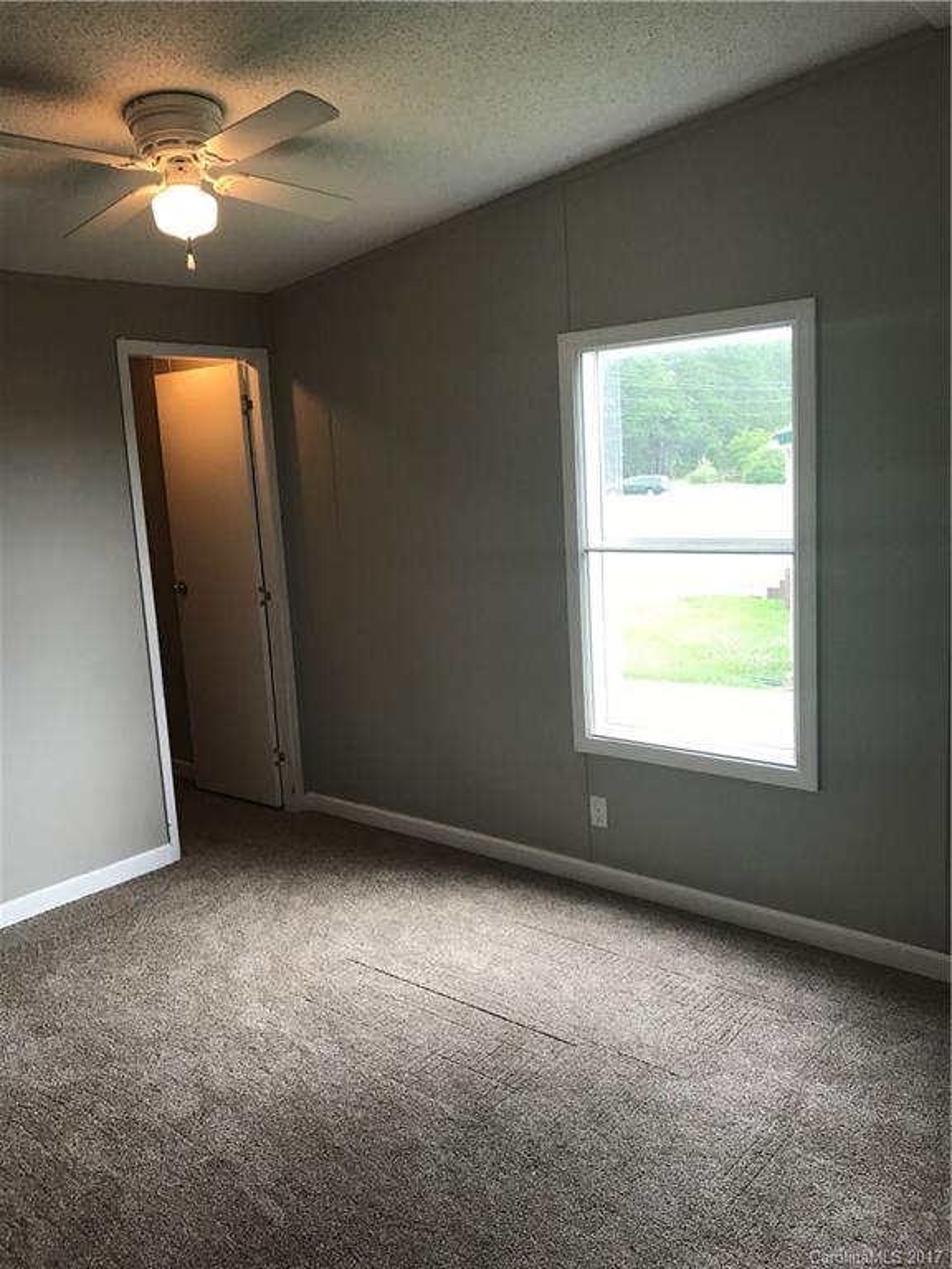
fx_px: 1027
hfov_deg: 49.7
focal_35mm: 28
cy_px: 634
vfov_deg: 63.4
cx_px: 476
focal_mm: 3.99
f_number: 1.8
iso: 25
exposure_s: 1/60
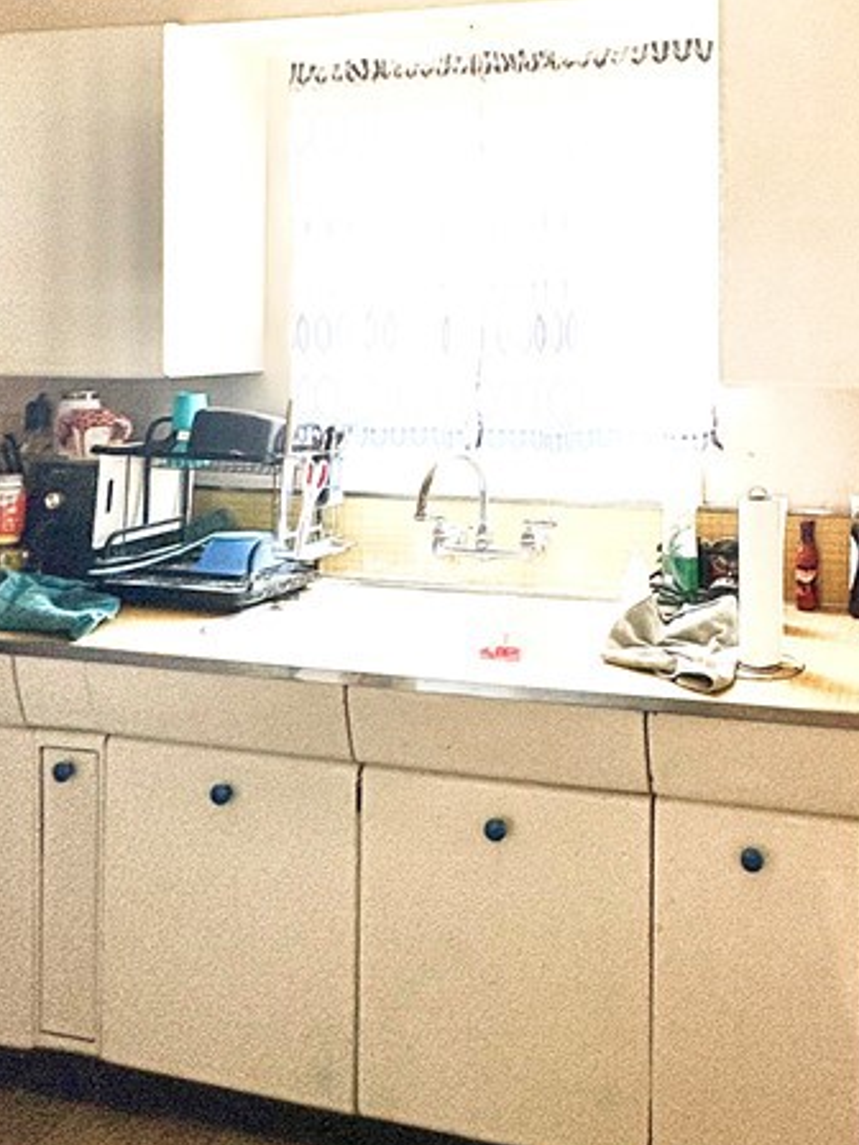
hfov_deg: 41.8
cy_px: 325
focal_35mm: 32
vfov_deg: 54.8
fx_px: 1059
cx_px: 711
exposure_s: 1/99
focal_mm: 2.22
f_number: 2.2
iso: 125
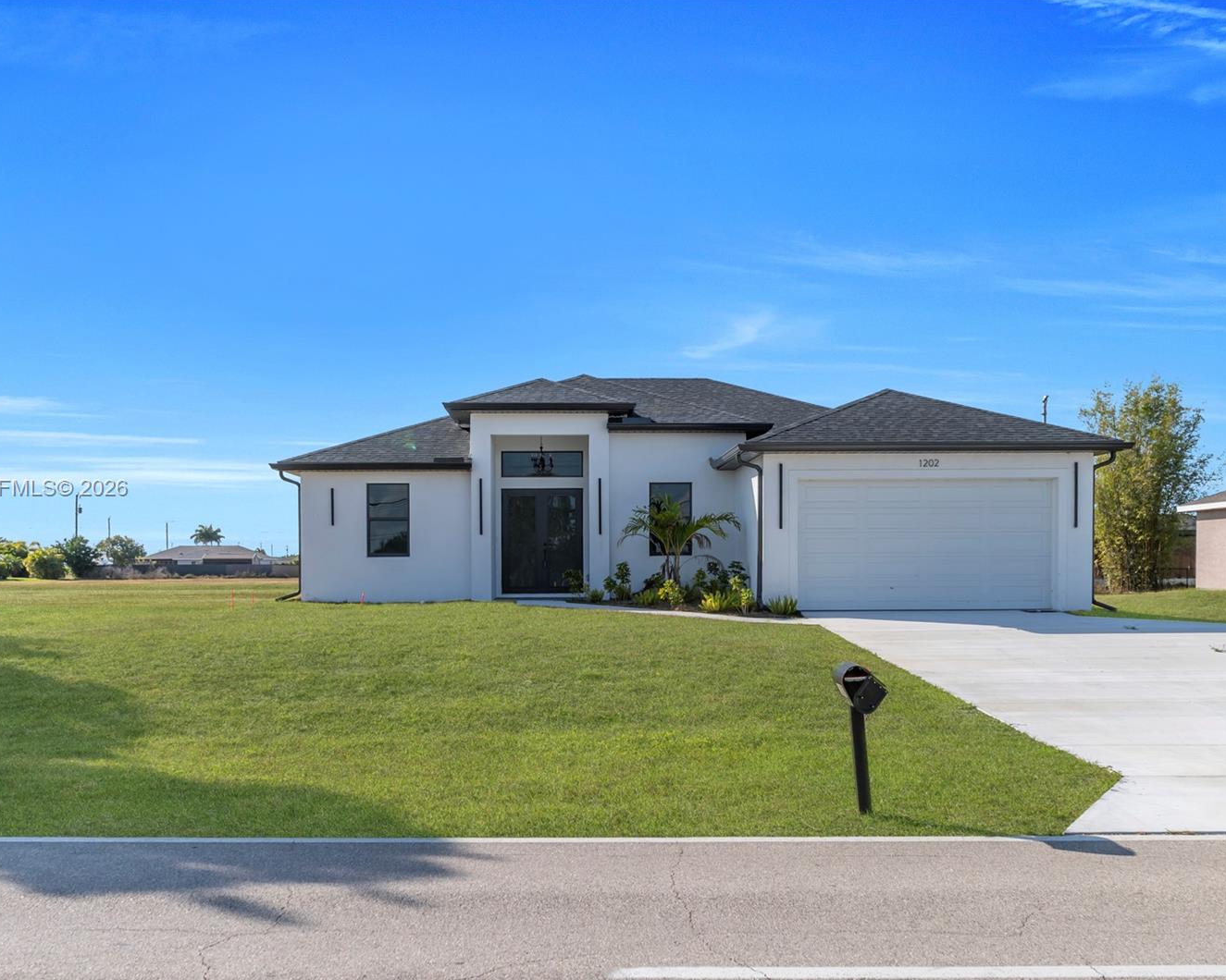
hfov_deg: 52.8
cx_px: 579
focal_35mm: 34
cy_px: 489
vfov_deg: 43.4
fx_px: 1234
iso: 100
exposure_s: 1/400
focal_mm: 20
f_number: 8
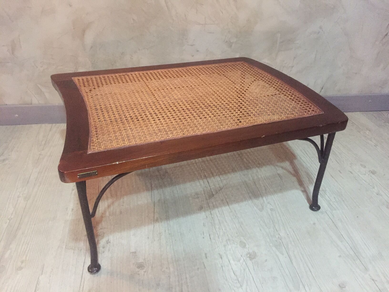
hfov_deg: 61.7
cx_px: 194
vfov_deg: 48.2
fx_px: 326
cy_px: 146
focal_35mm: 29
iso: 400
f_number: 2.2
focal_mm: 4.15
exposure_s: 1/17
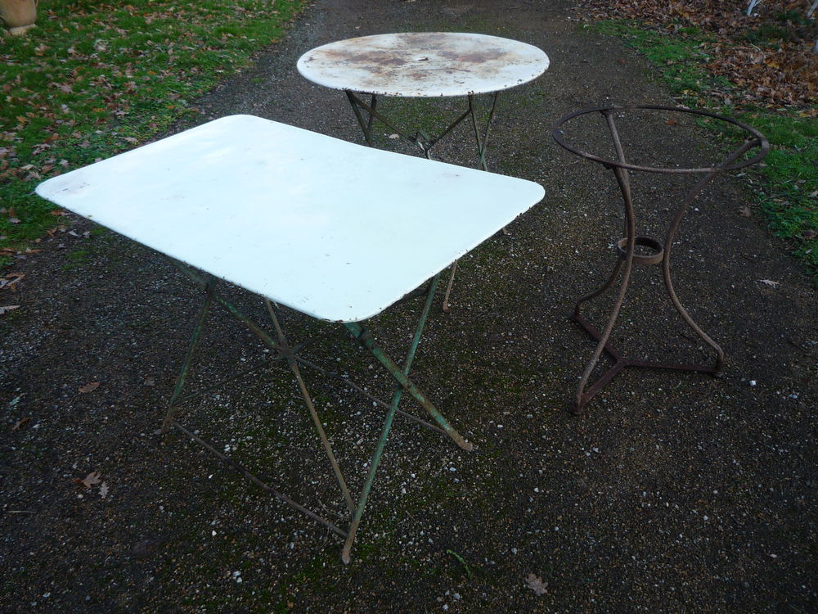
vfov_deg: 46.8
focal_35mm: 30
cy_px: 307
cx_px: 409
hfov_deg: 60.0
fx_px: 709
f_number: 4
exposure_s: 1/100
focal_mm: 5.2
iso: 100
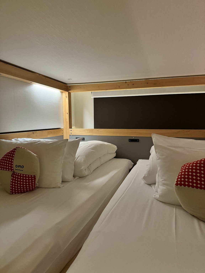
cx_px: 102
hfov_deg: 56.8
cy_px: 136
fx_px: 190
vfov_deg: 71.6
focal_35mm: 24
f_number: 1.78
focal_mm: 6.76
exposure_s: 1/33
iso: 800
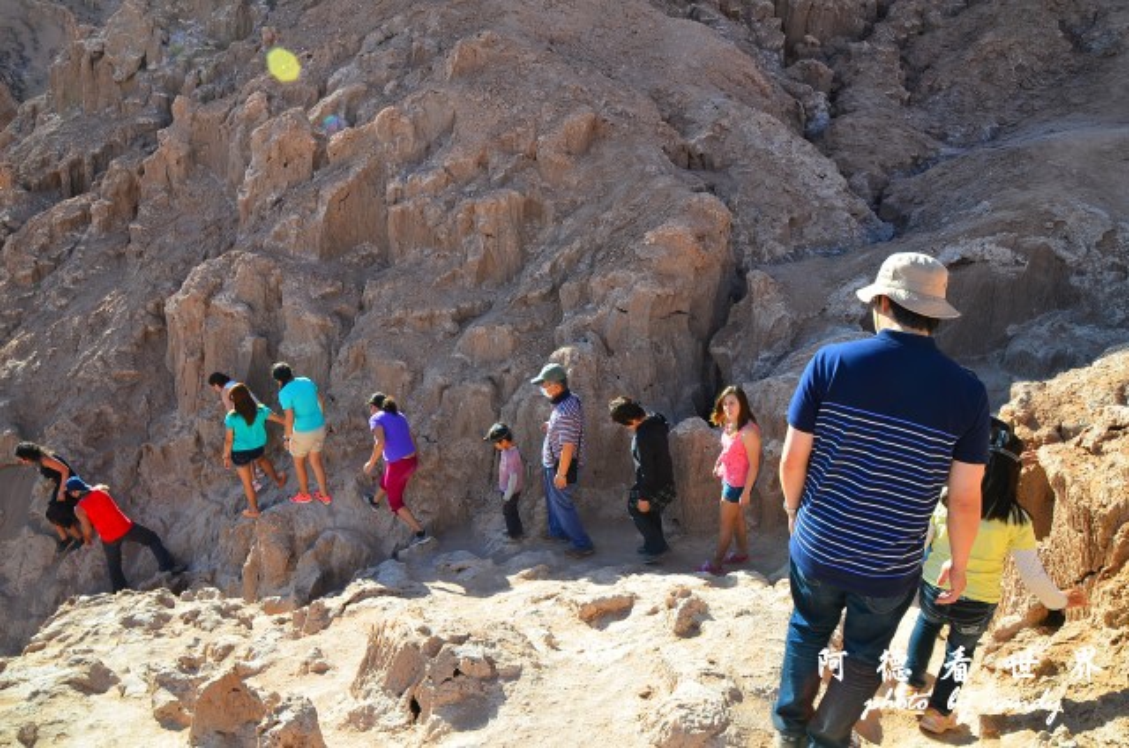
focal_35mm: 26
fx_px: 798
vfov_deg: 50.2
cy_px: 374
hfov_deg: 70.5
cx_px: 564
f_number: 10
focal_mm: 17
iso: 100
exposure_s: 1/60
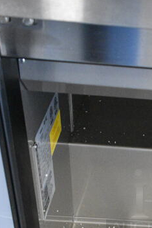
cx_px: 179
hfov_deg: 18.5
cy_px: 199
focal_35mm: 70
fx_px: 443
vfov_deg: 27.9
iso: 6400
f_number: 4.5
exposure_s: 1/80
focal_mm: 18
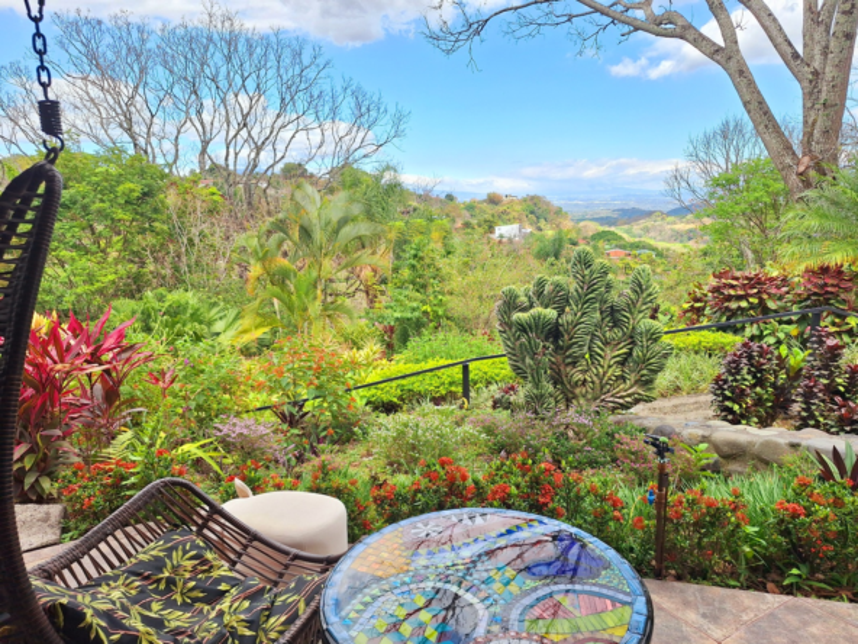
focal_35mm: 23
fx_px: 570
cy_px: 322
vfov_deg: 58.9
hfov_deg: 73.9
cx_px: 429
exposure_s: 1/1000
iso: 40
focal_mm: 5.54
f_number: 1.8
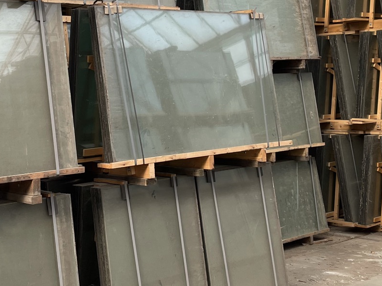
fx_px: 739
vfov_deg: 21.7
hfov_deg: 28.9
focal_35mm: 67
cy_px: 73
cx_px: 145
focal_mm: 5.1
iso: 32
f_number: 1.6
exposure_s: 1/567
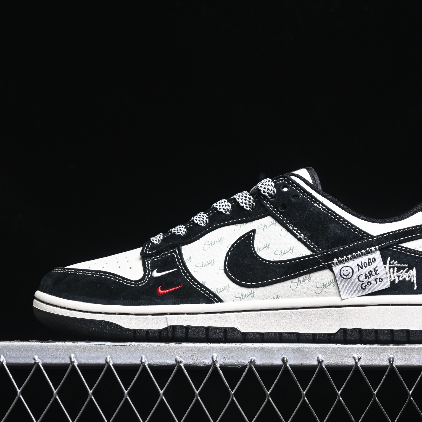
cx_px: 255
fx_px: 1324
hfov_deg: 18.1
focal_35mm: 96
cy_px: 211
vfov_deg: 18.1
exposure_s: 1/50
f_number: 6.3
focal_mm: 50
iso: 160
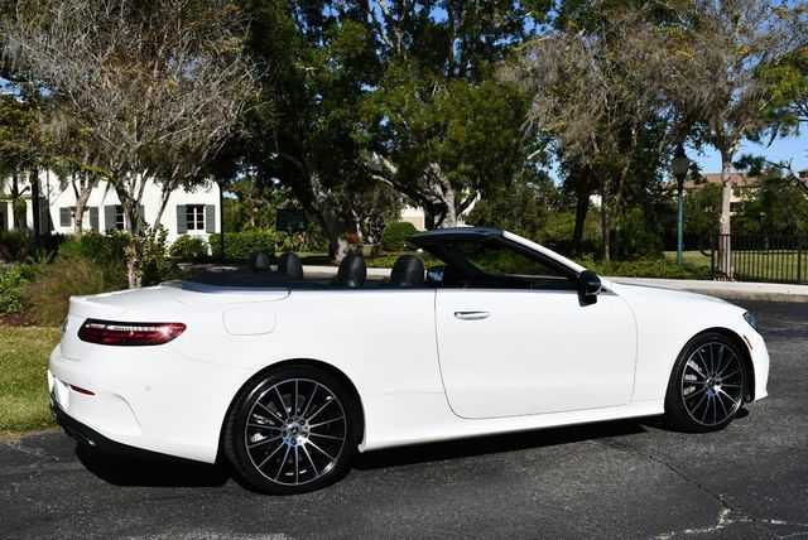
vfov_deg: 32.0
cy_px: 270
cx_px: 404
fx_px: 944
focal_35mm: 42
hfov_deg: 46.4
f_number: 10
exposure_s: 1/400
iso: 100
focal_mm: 21
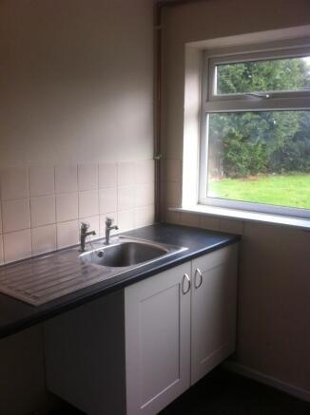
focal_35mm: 35
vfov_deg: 52.7
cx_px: 155
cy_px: 208
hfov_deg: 40.6
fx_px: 419
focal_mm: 3.85
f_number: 2.8
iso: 125
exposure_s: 1/120
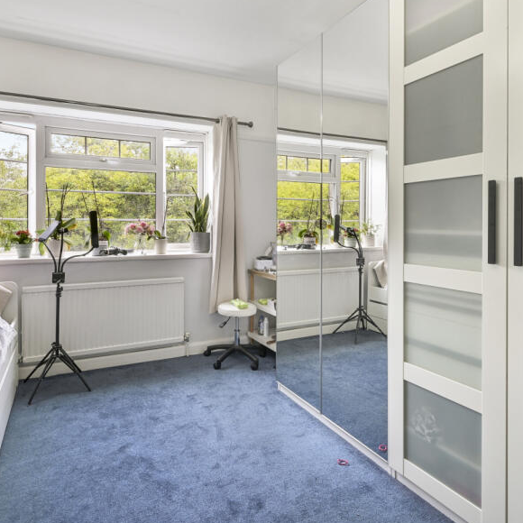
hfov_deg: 71.7
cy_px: 222
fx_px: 359
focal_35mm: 21
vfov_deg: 71.7
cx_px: 222
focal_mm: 14
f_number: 16
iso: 200
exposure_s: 1/1.25
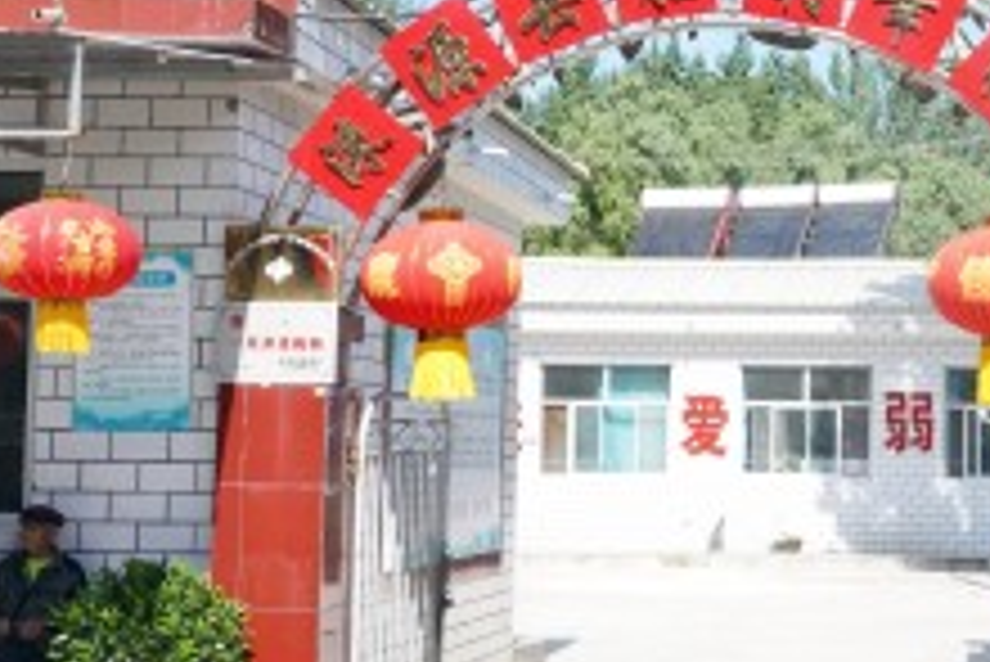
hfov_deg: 26.1
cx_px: 882
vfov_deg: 18.2
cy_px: 345
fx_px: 2064
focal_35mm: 75
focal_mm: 33
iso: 2500
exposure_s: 1/400
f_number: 22
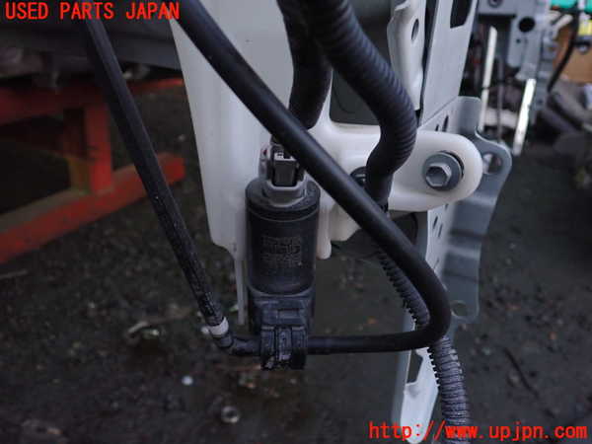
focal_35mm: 30
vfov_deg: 46.8
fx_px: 513
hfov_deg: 60.0
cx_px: 296
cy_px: 222
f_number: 2.3
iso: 800
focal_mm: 5.4
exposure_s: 1/13
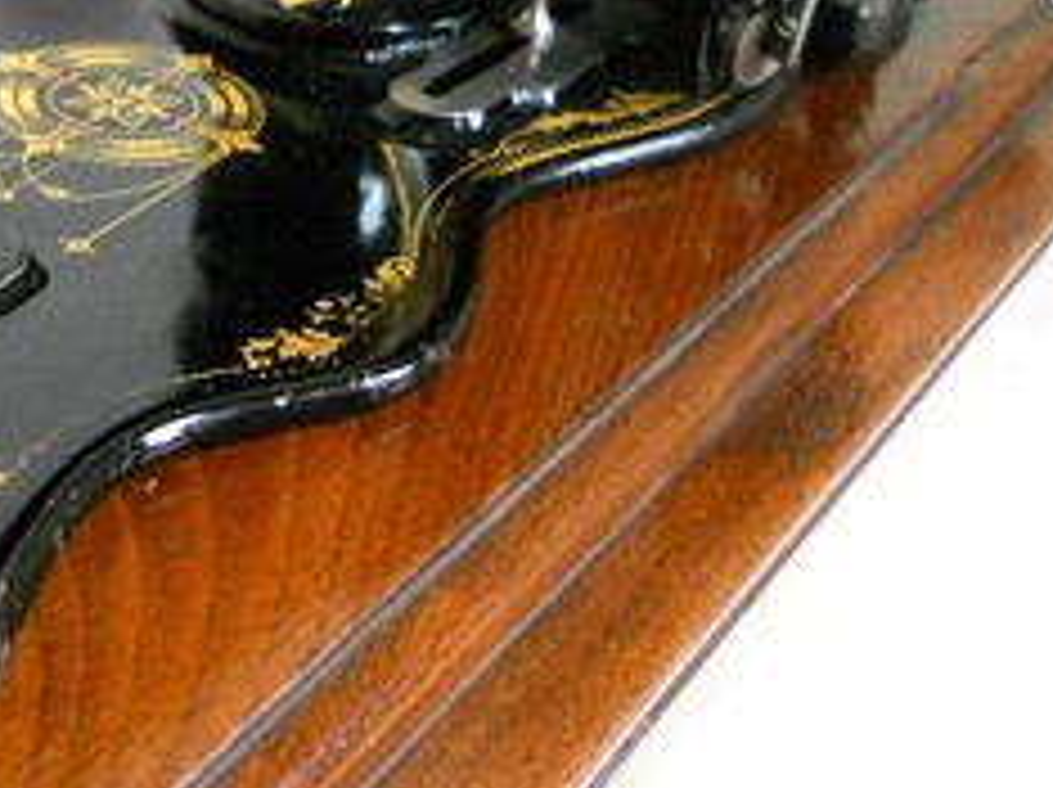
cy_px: -77
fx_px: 2249
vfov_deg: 19.1
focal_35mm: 74
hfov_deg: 24.7
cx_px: -86
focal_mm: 4.9
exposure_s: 1/30
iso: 320
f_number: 3.2
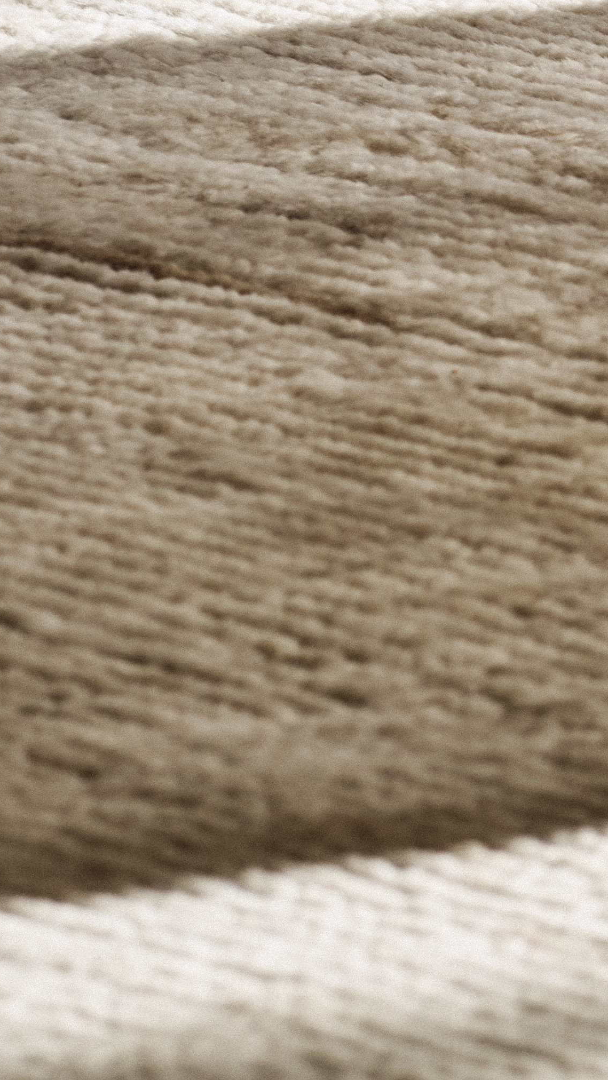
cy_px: -1352
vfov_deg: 5.0
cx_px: 1257
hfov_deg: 2.9
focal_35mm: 418
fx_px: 11976
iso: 640
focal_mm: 85
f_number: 5.6
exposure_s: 1/125
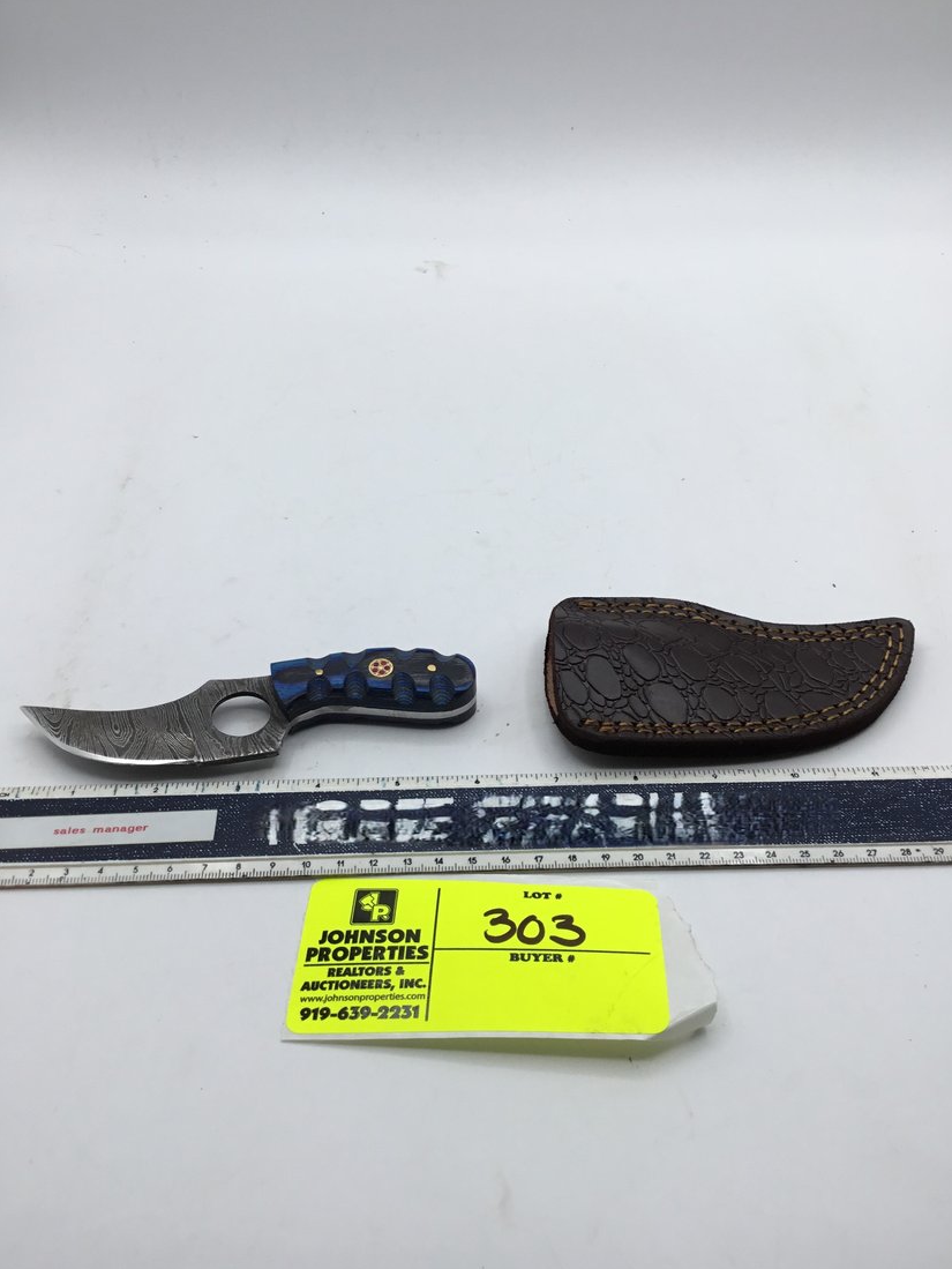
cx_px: 470
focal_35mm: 32
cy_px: 653
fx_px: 1173
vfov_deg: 56.8
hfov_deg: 44.2
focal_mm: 3.3
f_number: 2.4
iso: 25
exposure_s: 1/125
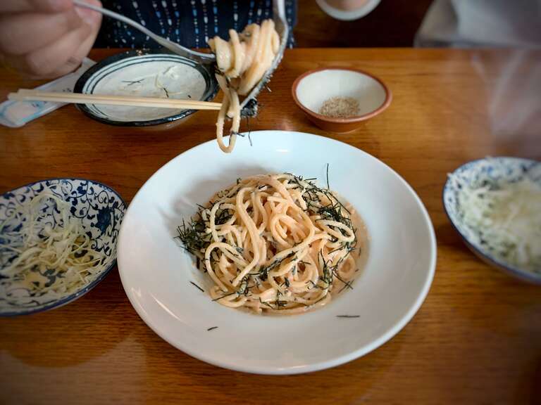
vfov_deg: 53.1
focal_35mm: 26
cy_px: 202
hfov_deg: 67.3
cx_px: 270
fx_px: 406
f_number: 1.8
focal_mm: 4.25
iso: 250
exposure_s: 1/60
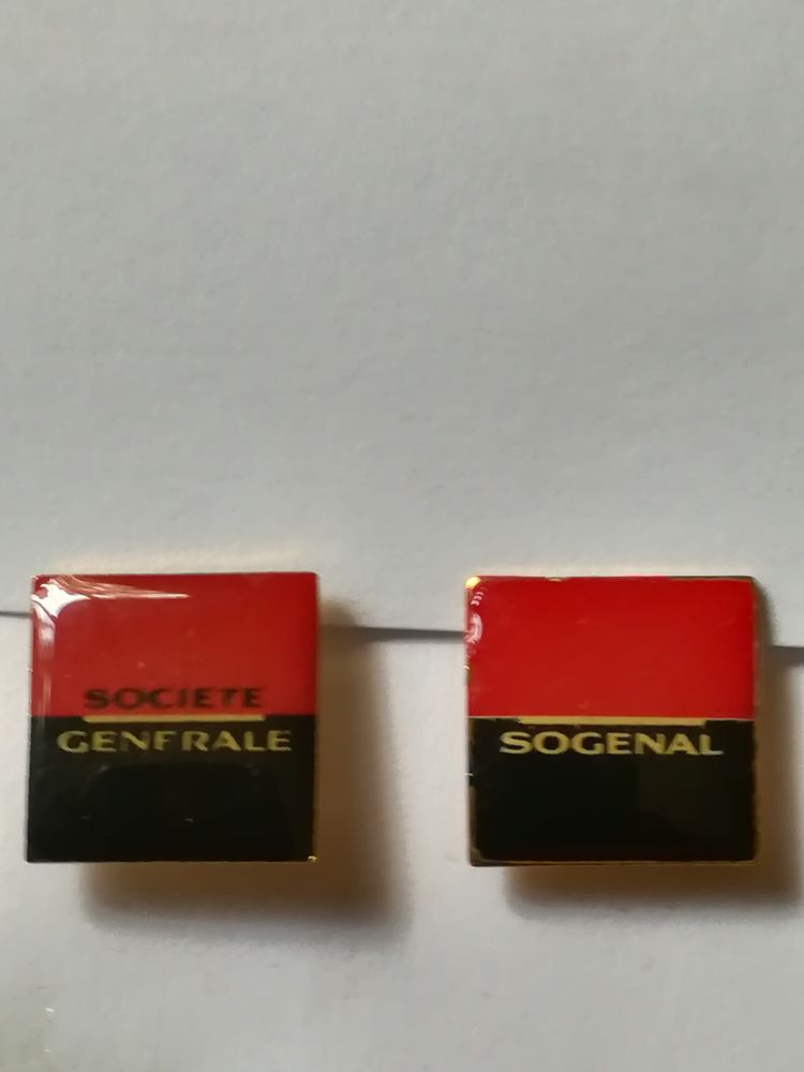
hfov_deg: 21.6
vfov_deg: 28.6
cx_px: 402
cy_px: 536
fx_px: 2106
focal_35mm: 68
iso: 250
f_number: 2.2
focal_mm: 3.83
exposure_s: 1/30
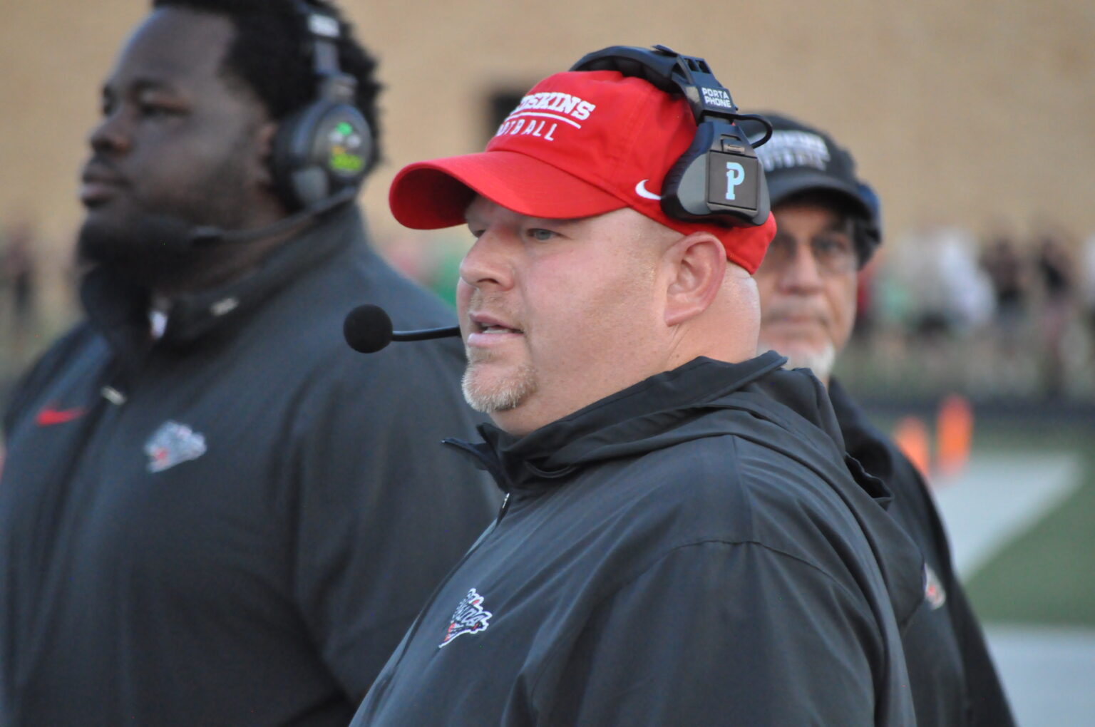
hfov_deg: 6.9
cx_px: 548
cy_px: 364
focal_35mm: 300
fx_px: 9113
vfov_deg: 4.6
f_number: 5.6
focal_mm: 200
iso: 3200
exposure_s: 1/640
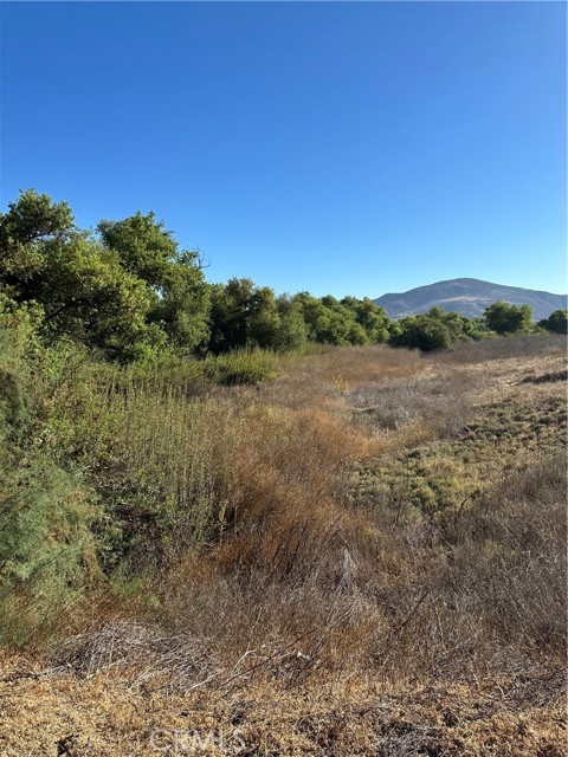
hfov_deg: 56.8
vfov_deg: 71.6
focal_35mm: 24
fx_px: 525
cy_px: 378
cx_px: 284
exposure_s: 1/3717
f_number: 1.78
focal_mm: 6.86
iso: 80
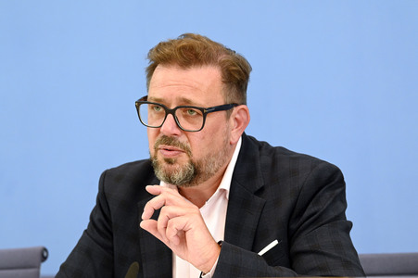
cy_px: 139
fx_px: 1566
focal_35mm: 135
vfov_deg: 10.1
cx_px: 209
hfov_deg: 15.2
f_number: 5.6
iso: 3200
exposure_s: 1/500
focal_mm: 135
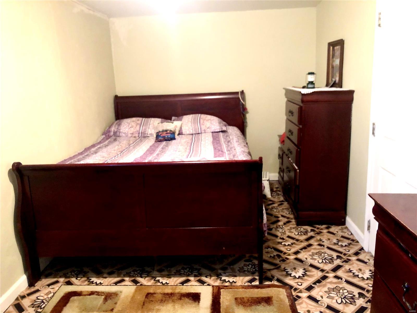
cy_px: 156
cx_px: 208
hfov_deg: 63.4
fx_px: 337
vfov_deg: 49.7
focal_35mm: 28
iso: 100
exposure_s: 1/6
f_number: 1.8
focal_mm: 4
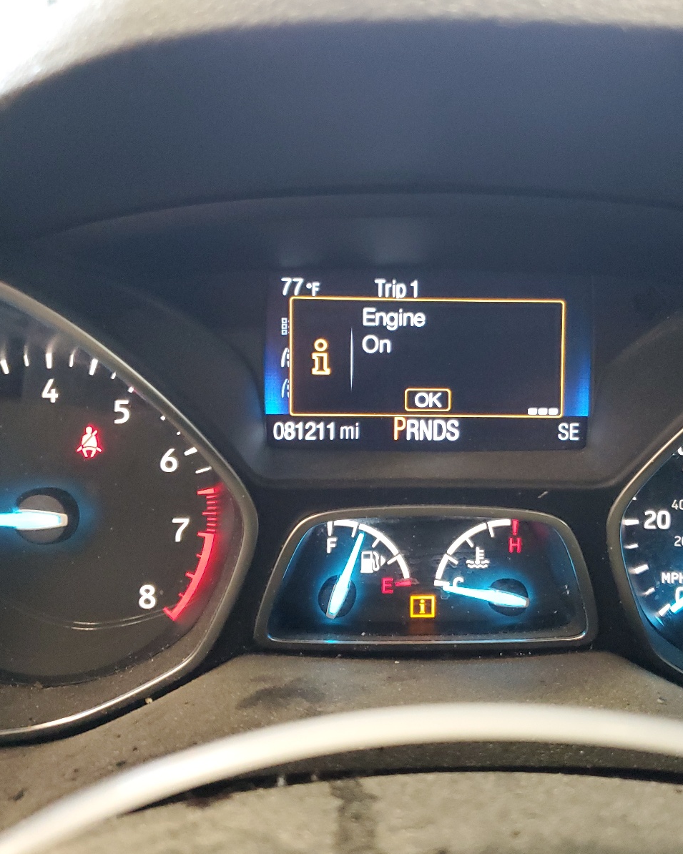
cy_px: 426
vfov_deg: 52.8
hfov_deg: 43.1
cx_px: 411
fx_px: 859
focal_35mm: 34
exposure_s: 1/60.2
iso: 371
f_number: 1.5
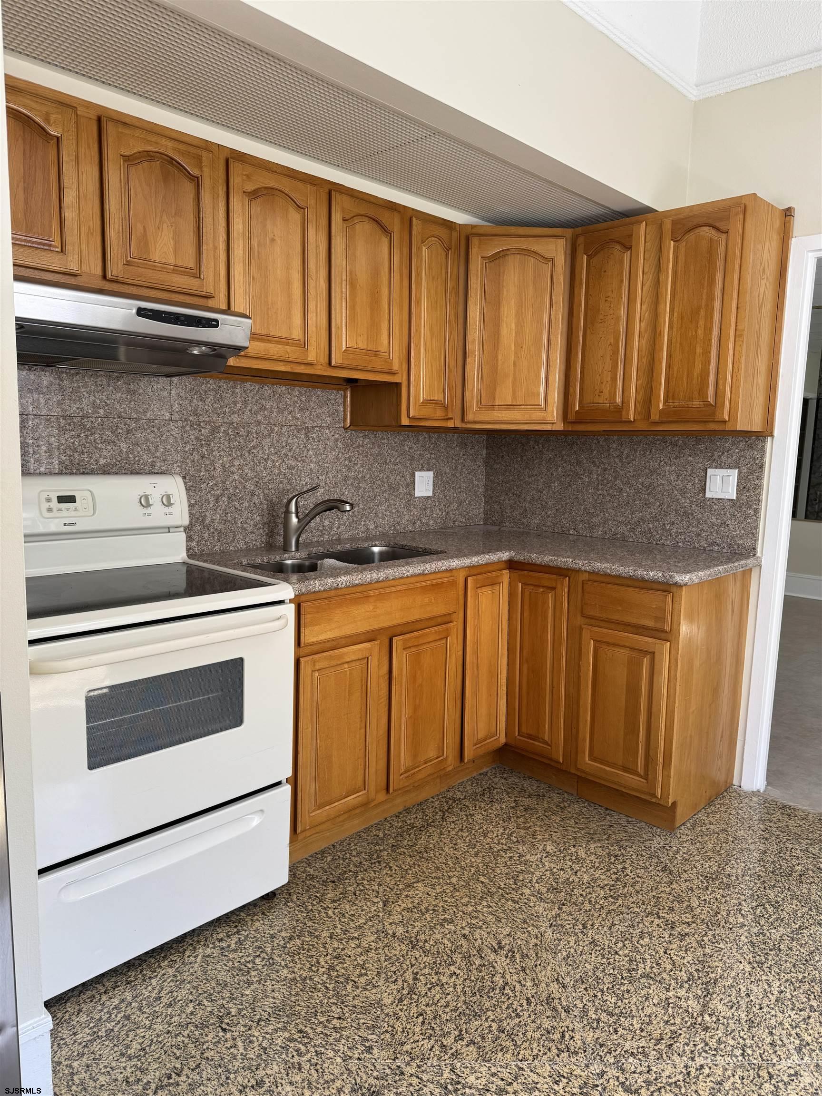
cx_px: 411
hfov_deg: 56.8
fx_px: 760
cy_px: 548
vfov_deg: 71.6
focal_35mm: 24
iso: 64
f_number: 1.78
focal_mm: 6.76
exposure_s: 1/143
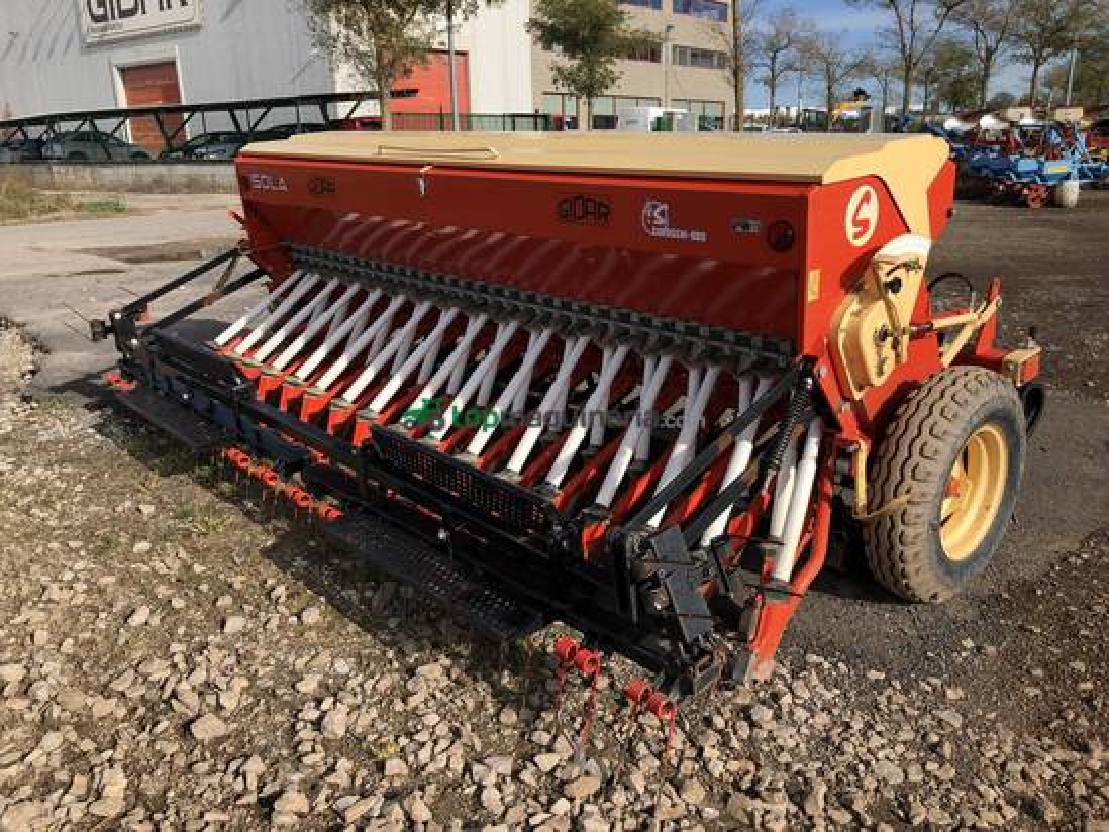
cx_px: 554
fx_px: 897
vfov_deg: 49.8
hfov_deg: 63.4
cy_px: 416
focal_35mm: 28
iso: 20
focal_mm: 3.99
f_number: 1.8
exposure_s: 1/2088
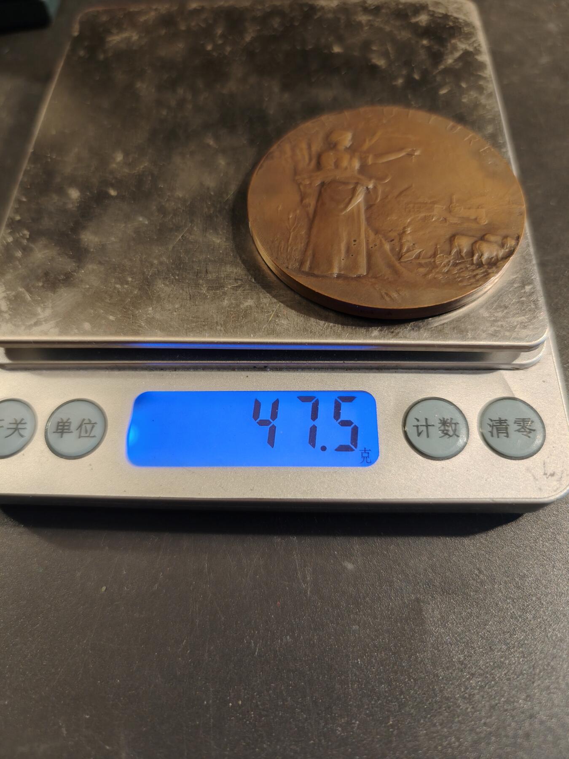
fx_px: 504
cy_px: 380
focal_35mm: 23
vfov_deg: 73.9
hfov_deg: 58.9
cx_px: 284
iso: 320
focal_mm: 6.06
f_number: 1.6
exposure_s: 1/100
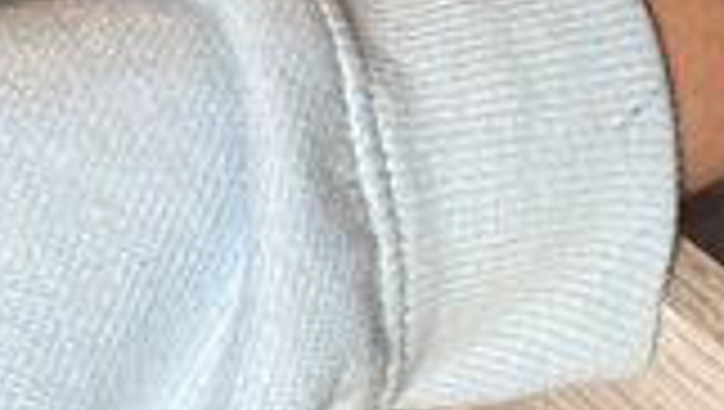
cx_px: 913
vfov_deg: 12.0
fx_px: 1845
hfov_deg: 20.5
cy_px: -243
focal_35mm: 96
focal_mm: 6.76
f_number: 1.78
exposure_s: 1/121
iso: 200
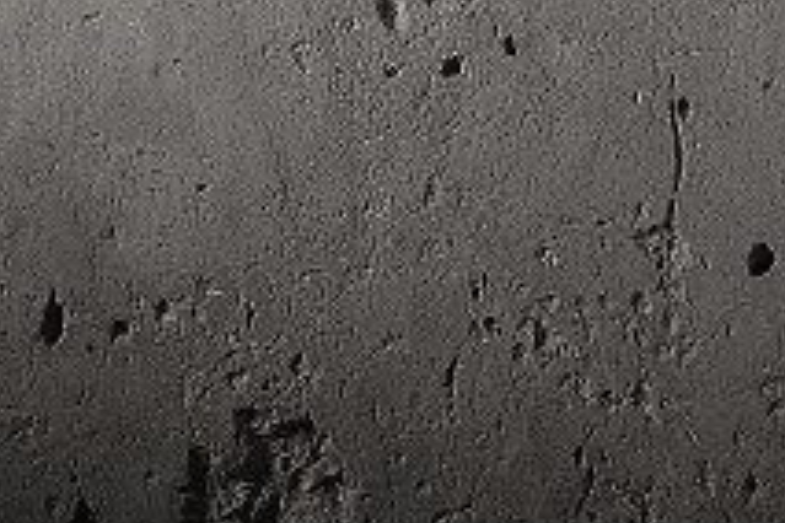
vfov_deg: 2.4
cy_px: -591
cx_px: 833
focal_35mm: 560
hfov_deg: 3.7
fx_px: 12210
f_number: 2.8
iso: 400
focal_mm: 85
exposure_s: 1/100
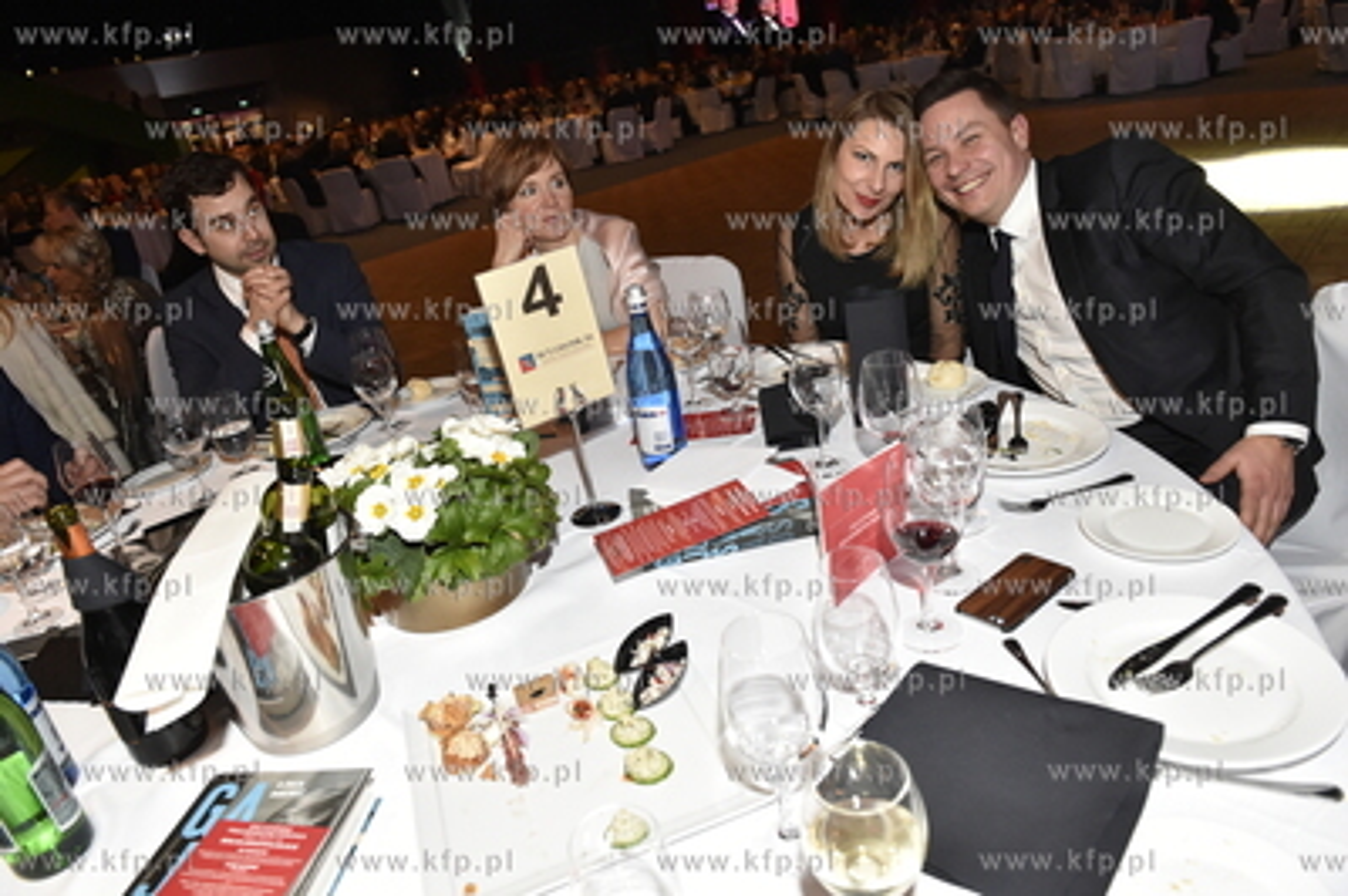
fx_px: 898
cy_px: 448
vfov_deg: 53.1
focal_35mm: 24
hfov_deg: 73.8
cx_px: 674
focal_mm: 24
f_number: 5.6
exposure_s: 1/200
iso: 6400
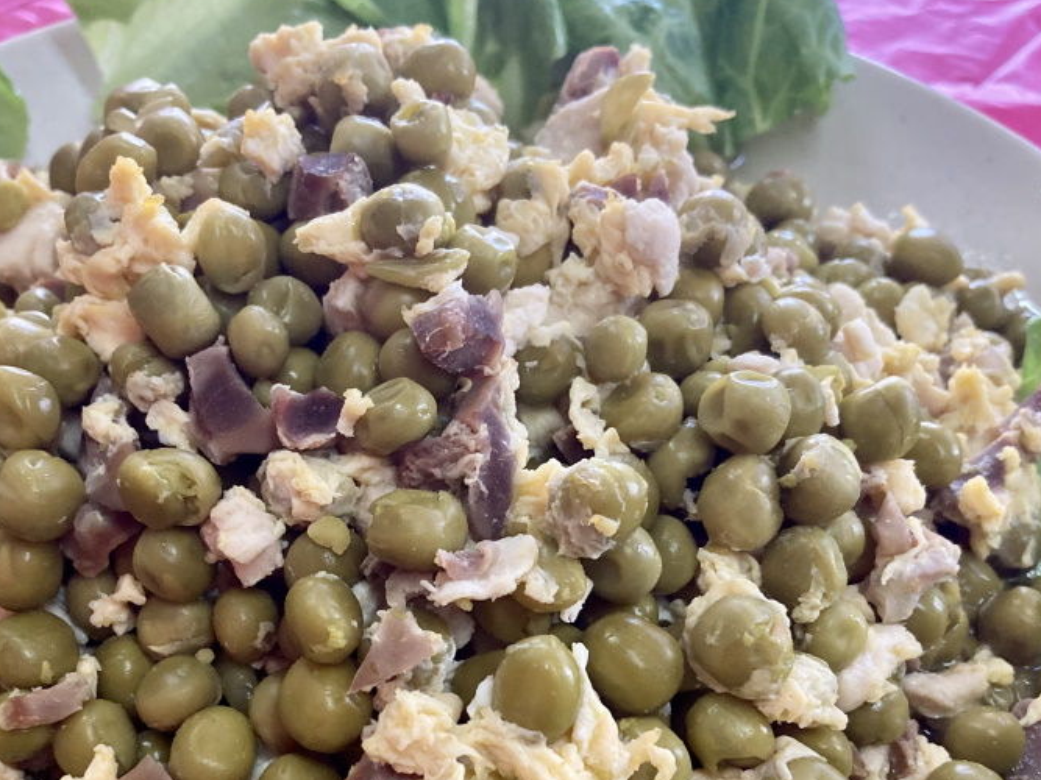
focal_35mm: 47
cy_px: 596
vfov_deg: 30.3
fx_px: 1413
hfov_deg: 40.3
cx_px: 445
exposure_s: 1/50
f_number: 1.8
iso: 200
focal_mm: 3.99
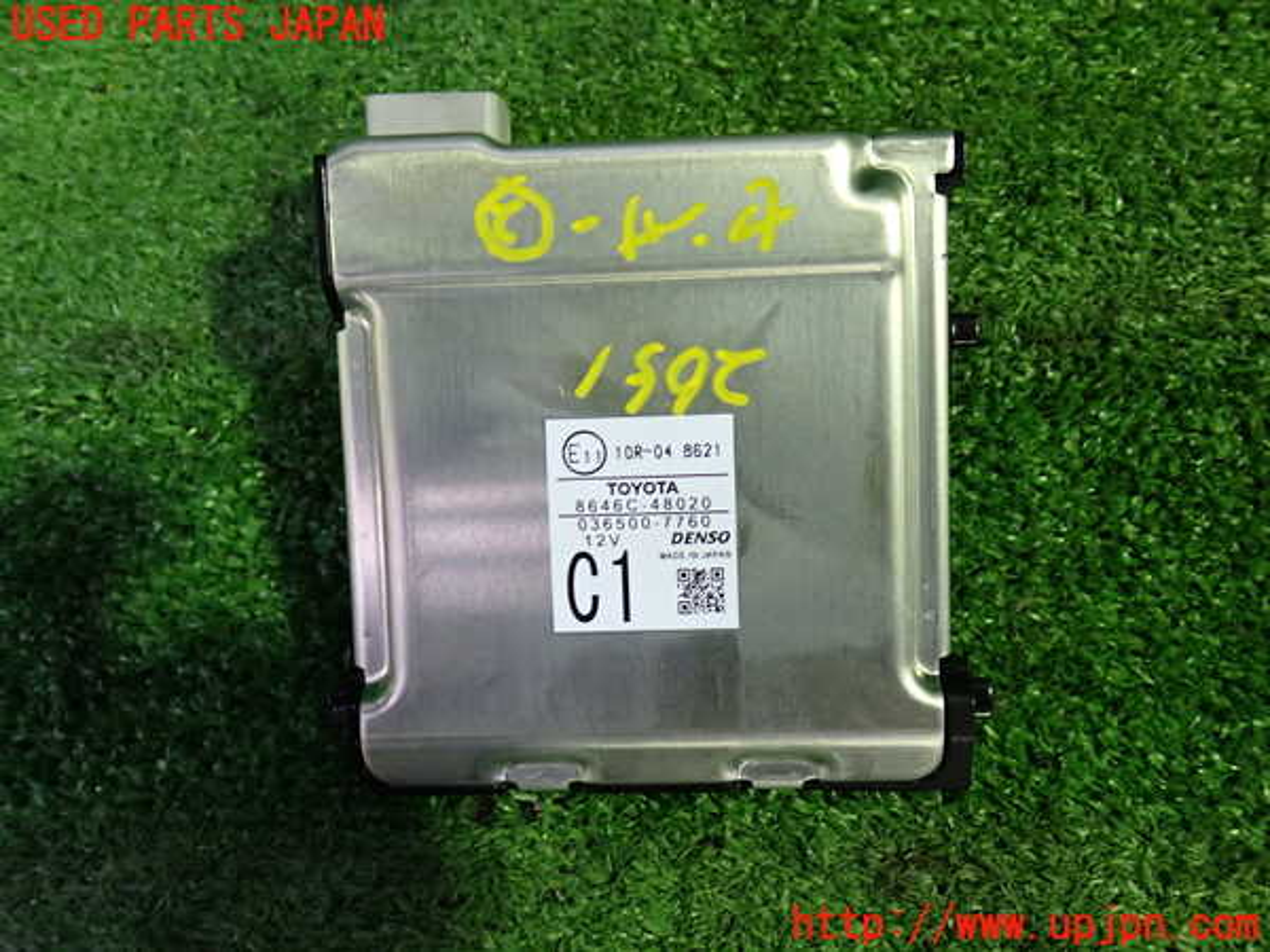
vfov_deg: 46.8
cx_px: 635
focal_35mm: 30
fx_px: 1101
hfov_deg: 60.0
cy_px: 476
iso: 400
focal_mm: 5.4
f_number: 2.3
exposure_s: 1/30
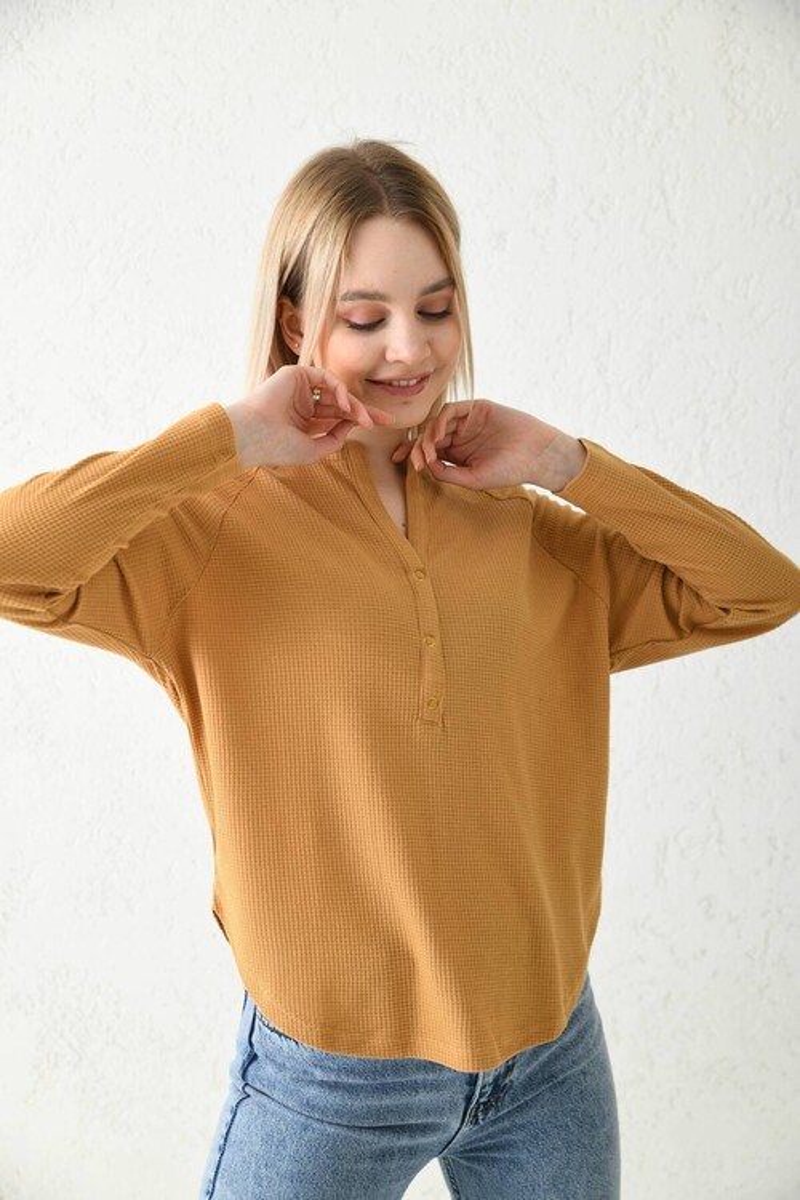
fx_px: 1833
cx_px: 400
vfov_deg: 36.2
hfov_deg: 24.6
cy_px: 600
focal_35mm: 55
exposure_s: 1/160
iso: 100
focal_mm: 55
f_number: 5.6
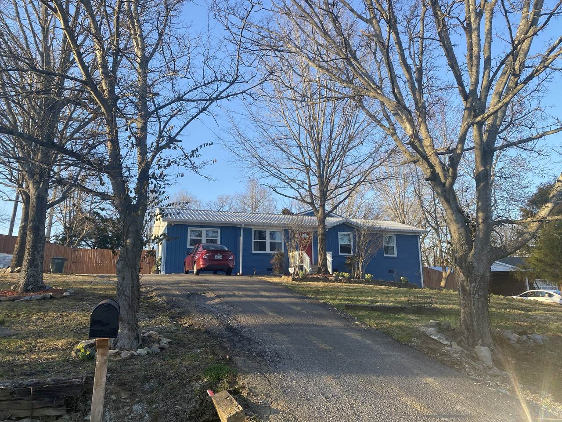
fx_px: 422
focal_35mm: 26
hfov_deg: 67.3
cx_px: 281
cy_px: 211
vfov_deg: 53.1
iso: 32
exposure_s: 1/576
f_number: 1.8
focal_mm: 4.25
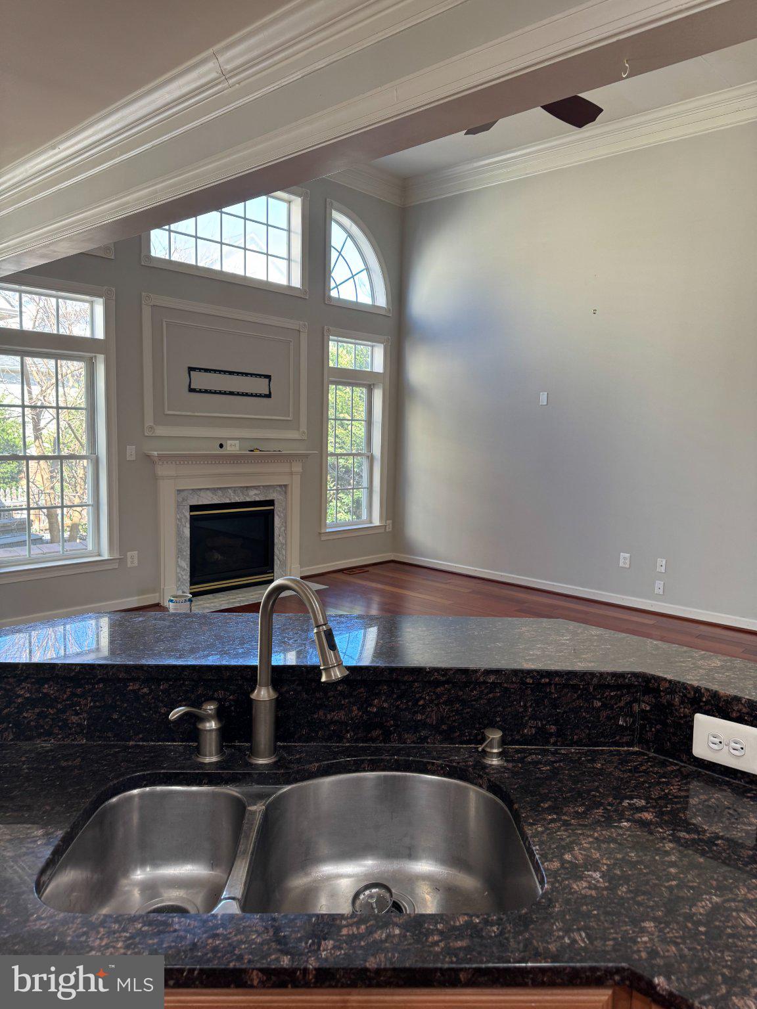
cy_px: 504
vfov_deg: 71.6
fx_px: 700
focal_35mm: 24
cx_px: 378
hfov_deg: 56.8
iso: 125
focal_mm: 6.76
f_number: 1.78
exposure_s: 1/120
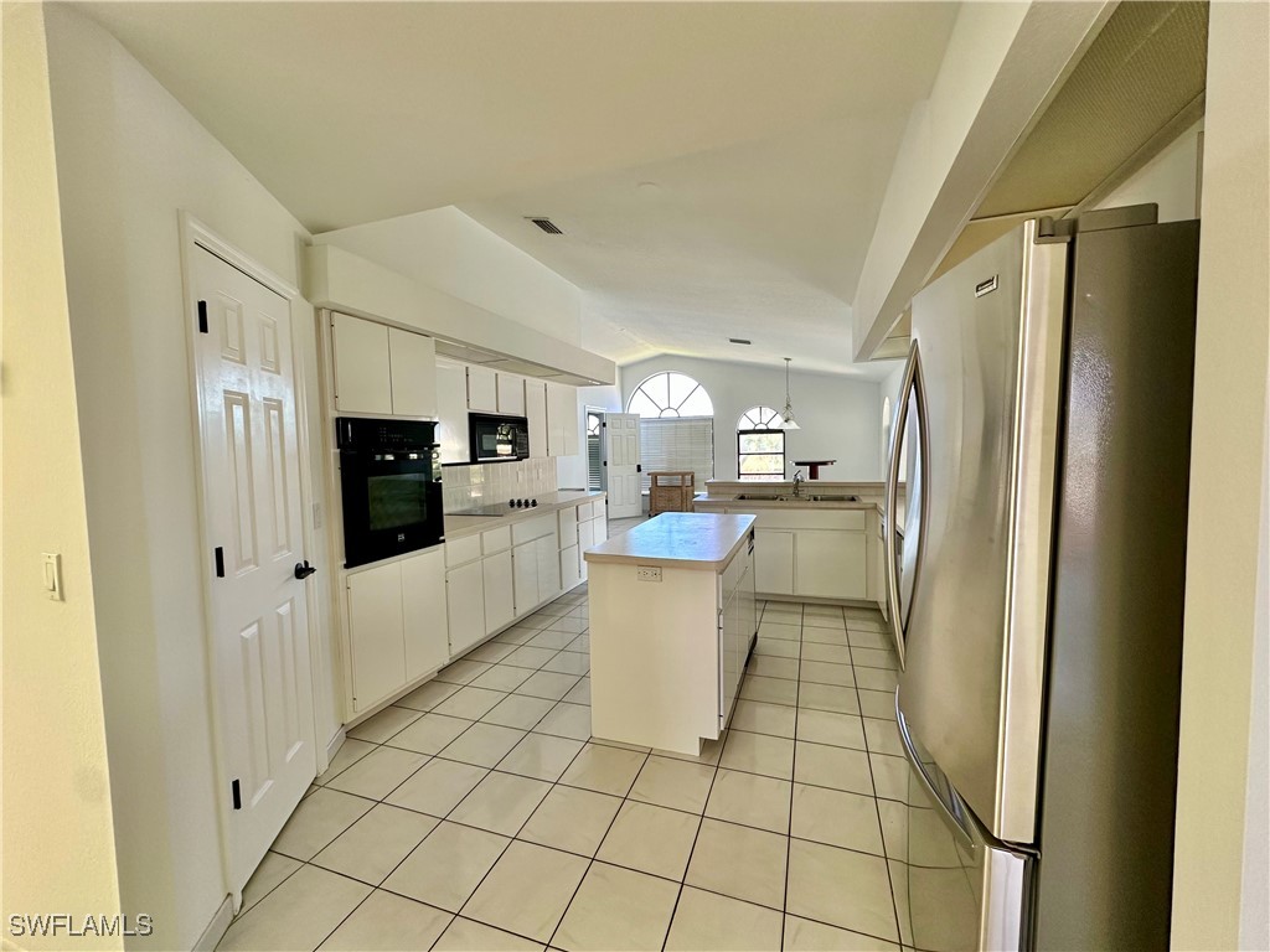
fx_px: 514
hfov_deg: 102.1
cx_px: 635
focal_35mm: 14
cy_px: 476
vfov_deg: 85.7
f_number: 2.2
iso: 160
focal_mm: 2.22
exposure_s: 1/99
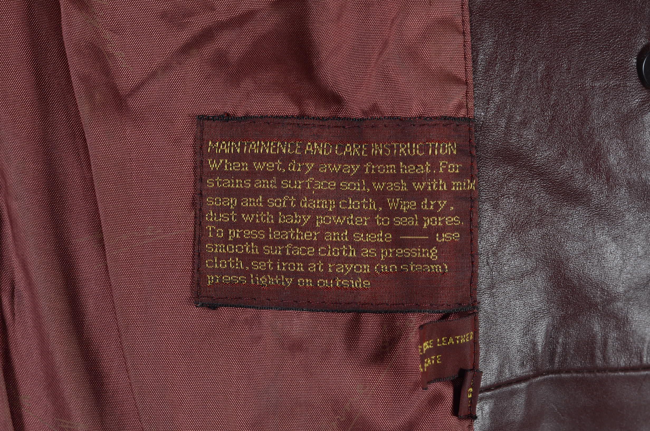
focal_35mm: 75
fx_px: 1351
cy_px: 216
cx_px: 325
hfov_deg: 27.0
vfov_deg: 18.1
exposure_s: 1/125
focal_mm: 50
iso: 100
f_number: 5.6
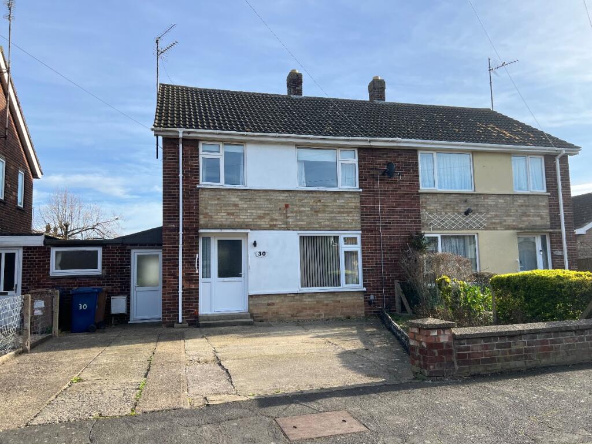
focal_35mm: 26
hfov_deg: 67.3
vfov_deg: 53.1
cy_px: 222
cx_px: 296
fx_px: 445
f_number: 1.5
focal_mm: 5.7
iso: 50
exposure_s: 1/2045
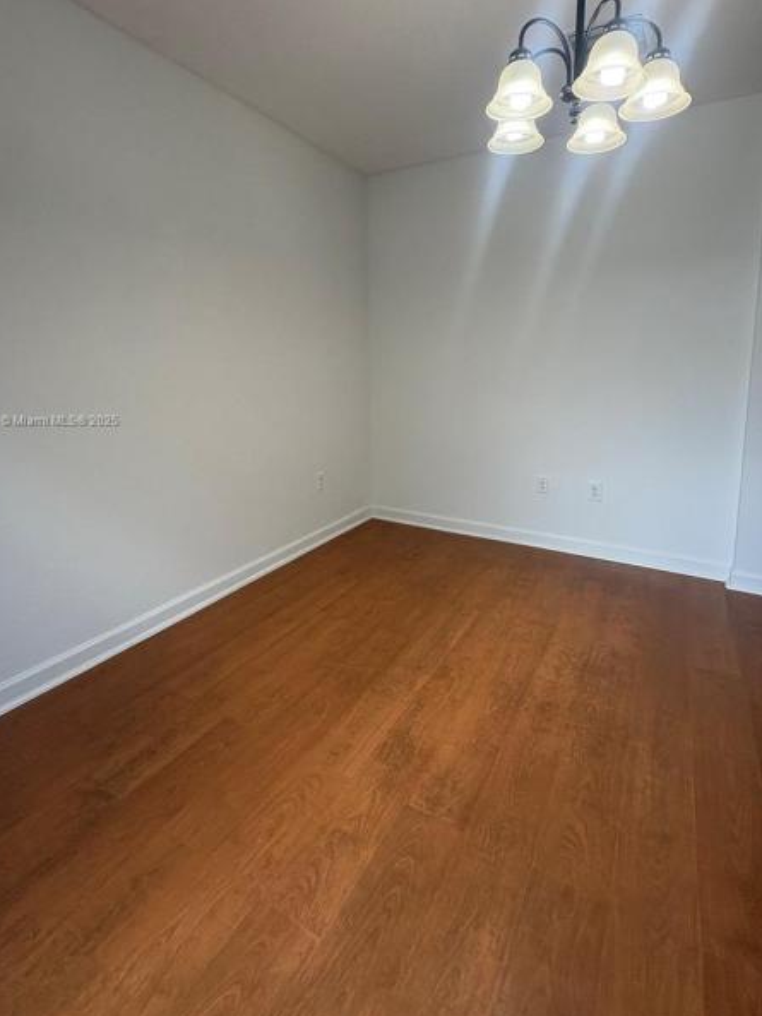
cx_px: 392
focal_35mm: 17
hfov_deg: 74.7
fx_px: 499
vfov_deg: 90.2
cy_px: 421
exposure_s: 1/99
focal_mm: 2.22
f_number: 2.2
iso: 100
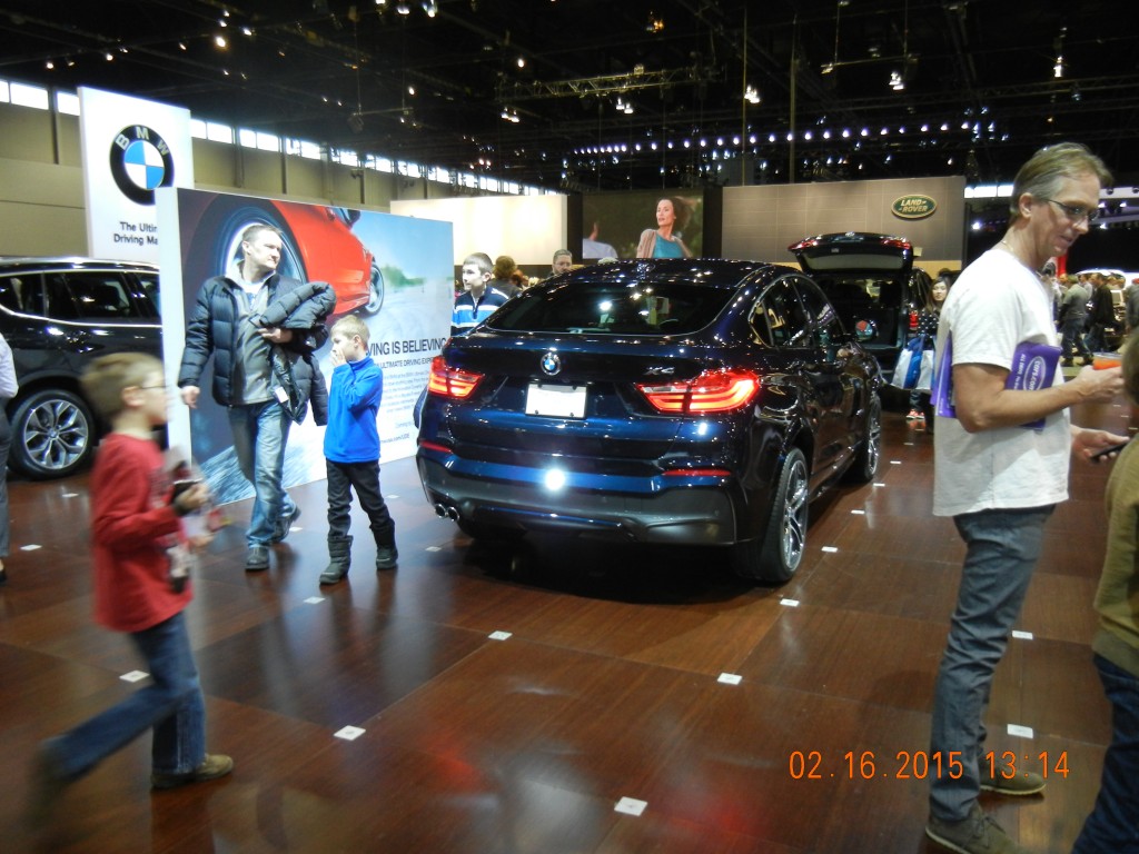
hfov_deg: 60.0
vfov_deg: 46.8
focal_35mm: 30
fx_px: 987
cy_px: 427
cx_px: 570
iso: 400
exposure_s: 1/52.7
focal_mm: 5.4
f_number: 3.5
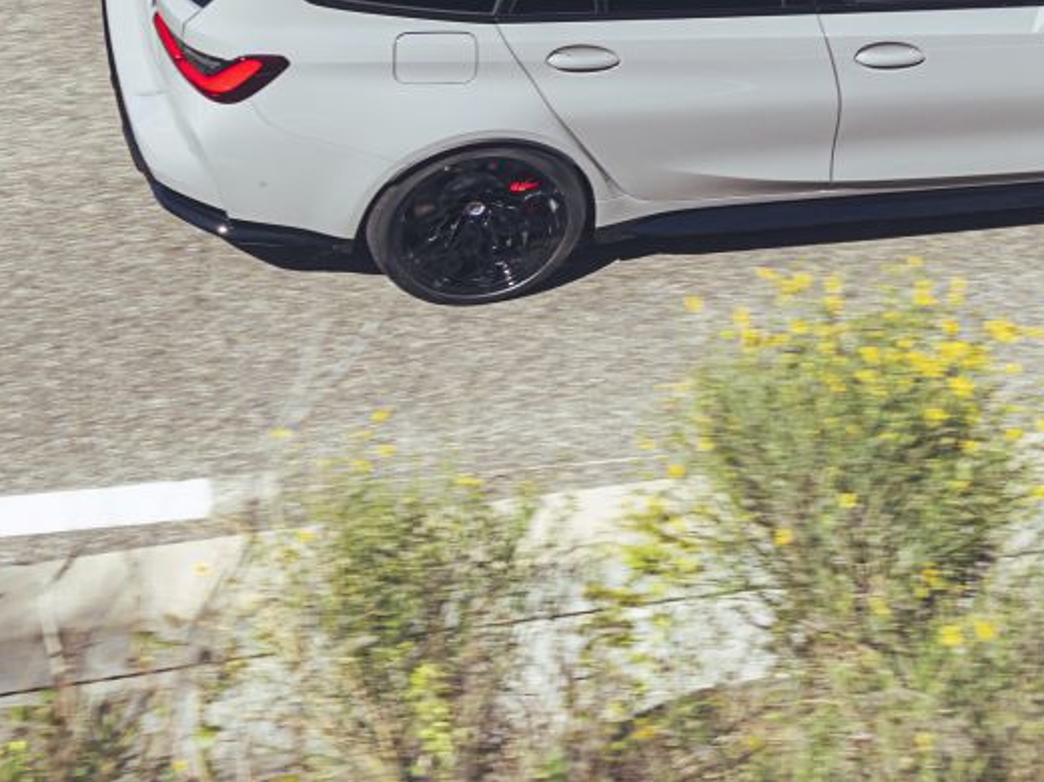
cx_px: 777
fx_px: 3858
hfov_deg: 15.3
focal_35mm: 128
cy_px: -409
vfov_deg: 11.1
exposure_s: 1/250
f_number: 8
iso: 320
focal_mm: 35
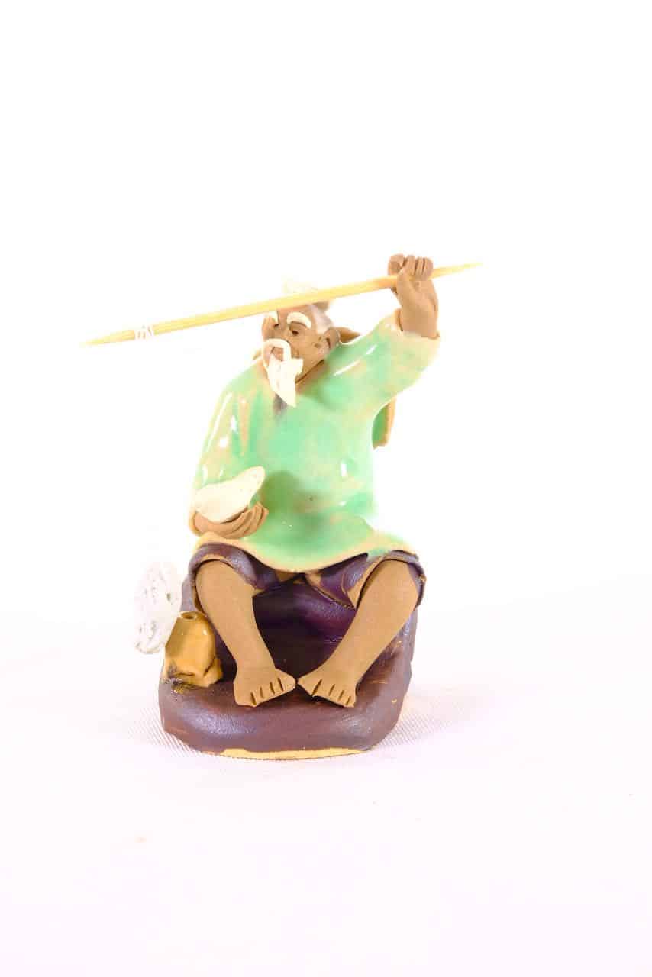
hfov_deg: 6.4
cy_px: 488
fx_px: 5864
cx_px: 326
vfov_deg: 9.5
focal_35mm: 216
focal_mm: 143.9
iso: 800
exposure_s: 1/20
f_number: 11
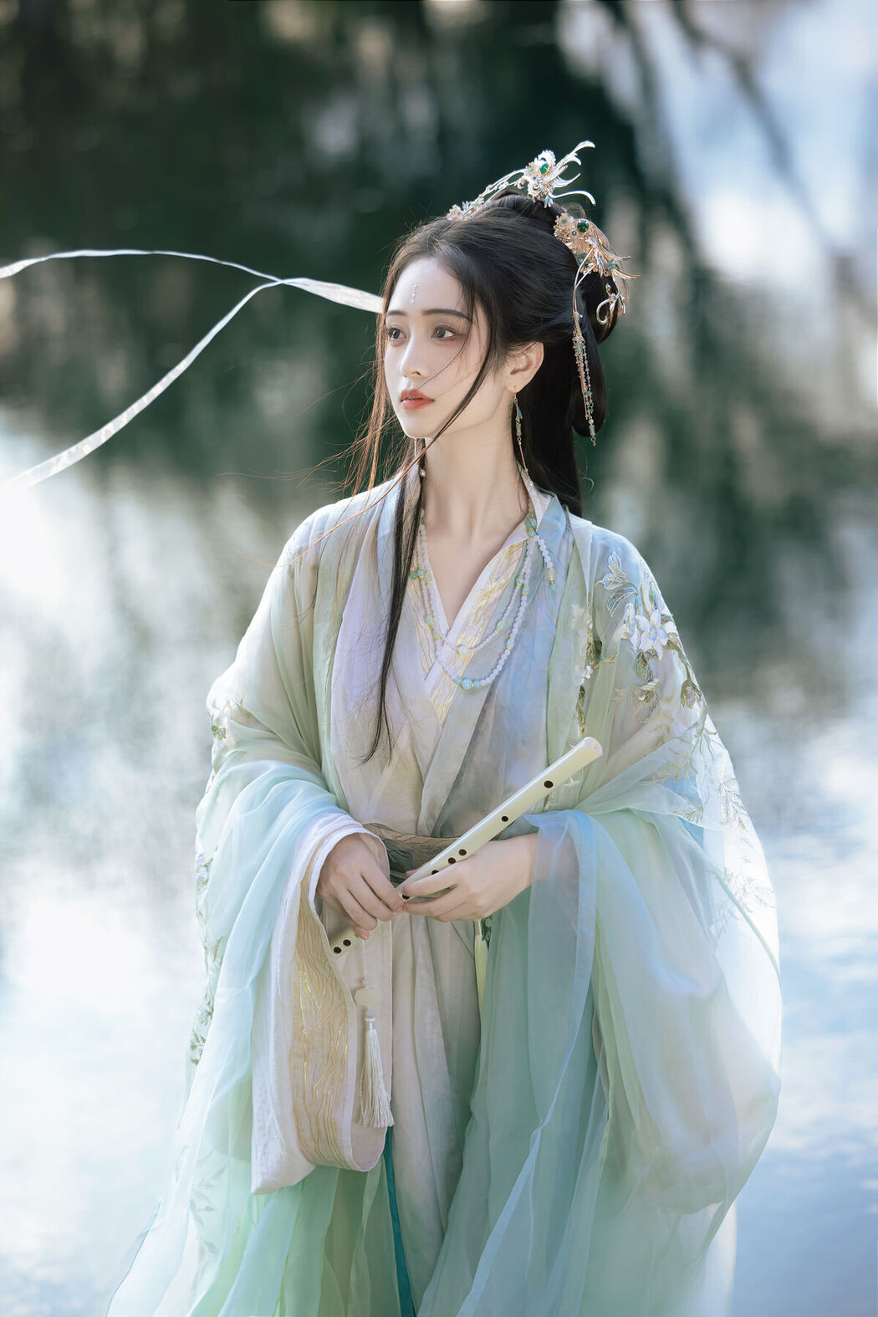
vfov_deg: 17.9
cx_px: 439
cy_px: 658
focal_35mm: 114
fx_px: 4170
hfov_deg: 12.0
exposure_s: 1/800
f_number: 2.8
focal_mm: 115
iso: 320
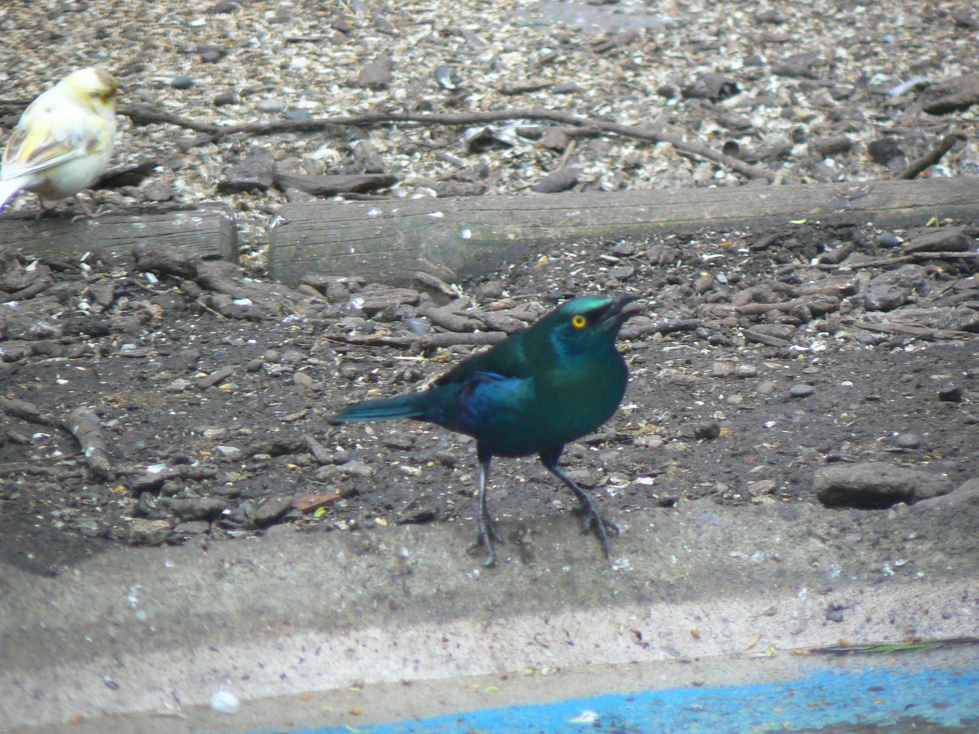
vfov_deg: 3.4
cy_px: 367
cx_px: 490
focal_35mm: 432
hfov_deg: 4.6
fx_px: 12218
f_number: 3.3
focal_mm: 72
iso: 125
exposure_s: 1/30
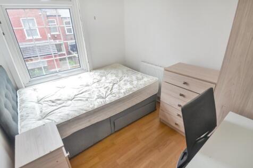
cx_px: 126
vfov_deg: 69.6
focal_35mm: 17
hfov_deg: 92.5
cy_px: 84
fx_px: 121
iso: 400
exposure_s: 1/200
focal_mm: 11.5
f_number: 4.5
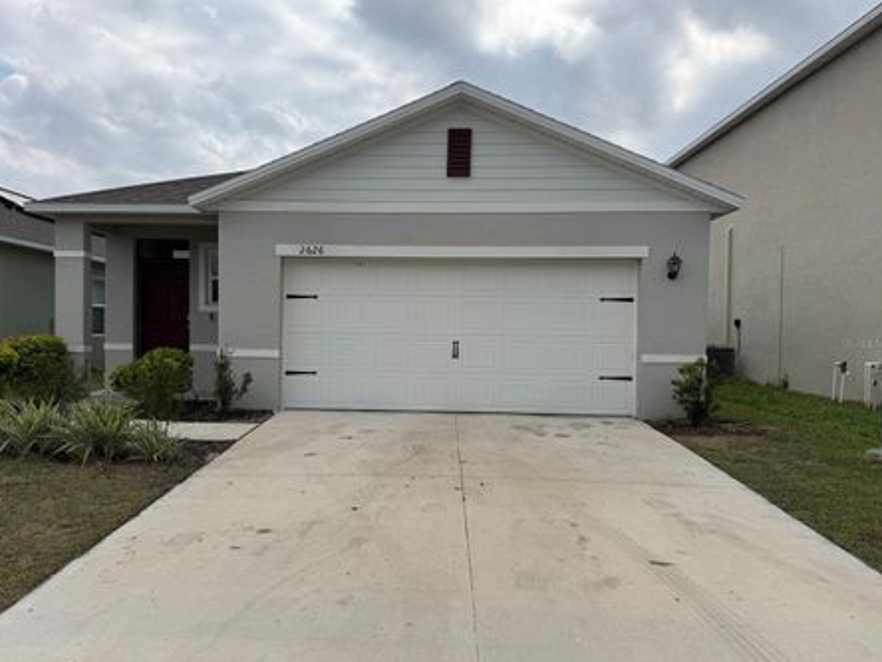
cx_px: 403
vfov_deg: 51.3
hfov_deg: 65.2
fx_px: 688
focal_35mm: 27
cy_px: 343
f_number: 1.78
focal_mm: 6.76
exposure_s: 1/4673
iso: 80
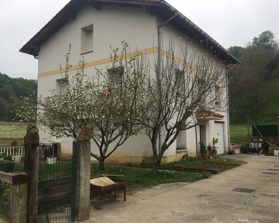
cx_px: 133
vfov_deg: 47.2
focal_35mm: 31
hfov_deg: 57.1
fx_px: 256
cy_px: 114
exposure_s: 1/746
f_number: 2.2
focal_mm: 4.15
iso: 32
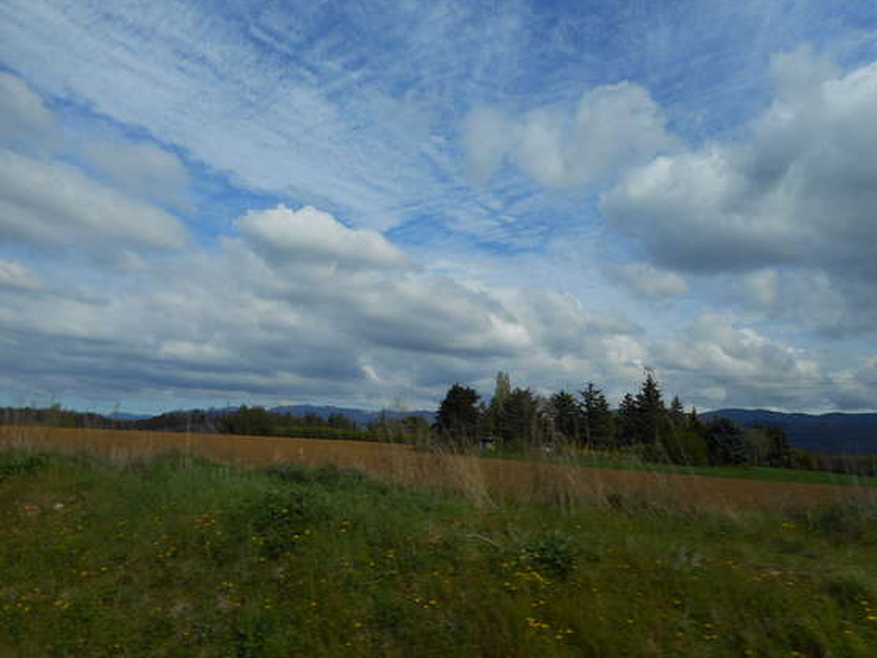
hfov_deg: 65.3
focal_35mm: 27
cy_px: 319
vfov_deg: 51.3
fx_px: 684
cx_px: 448
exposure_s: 1/200
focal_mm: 4.5
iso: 80
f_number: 10.5
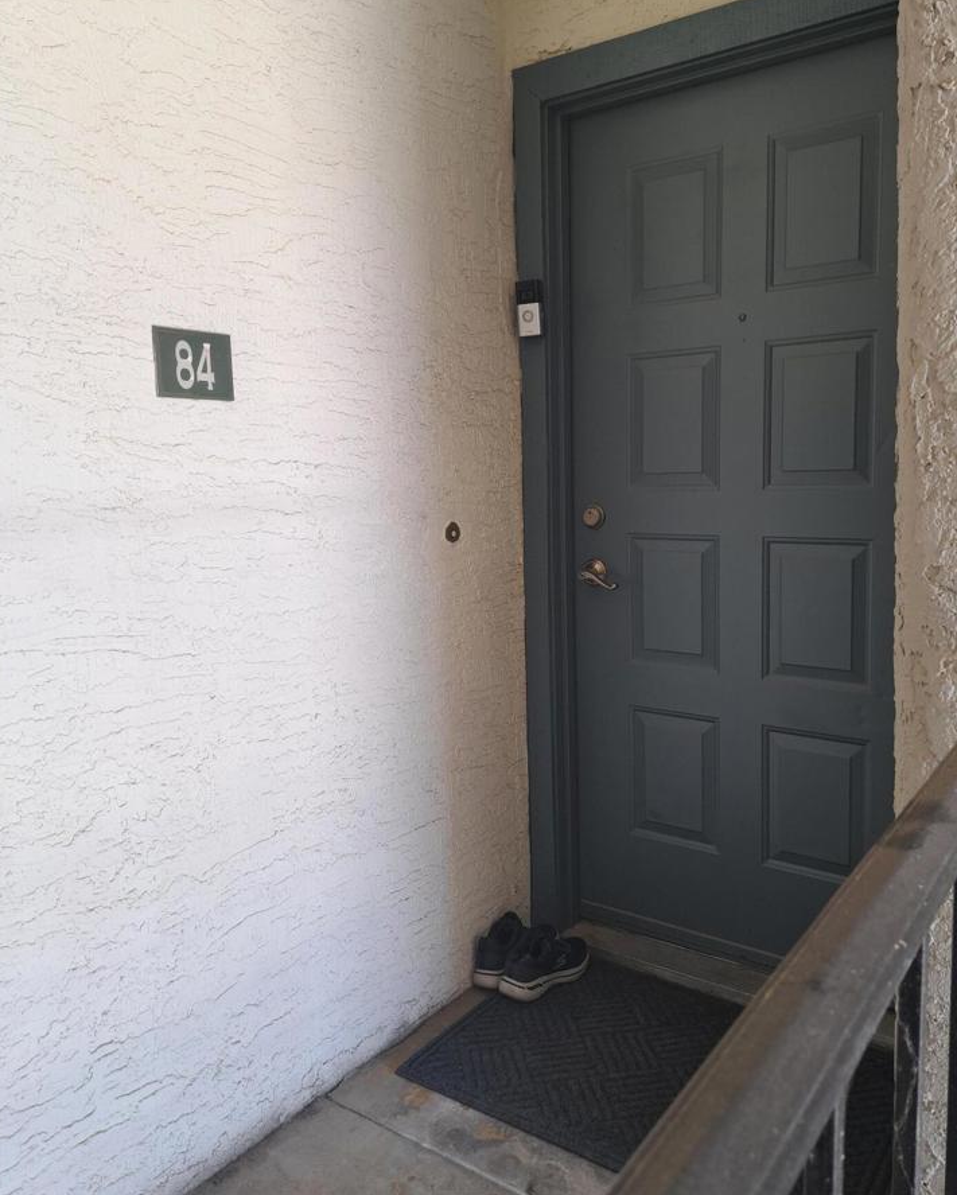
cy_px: 552
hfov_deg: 53.2
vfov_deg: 64.0
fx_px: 955
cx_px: 506
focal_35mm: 27
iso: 50
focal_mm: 5.23
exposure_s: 1/60
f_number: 1.8
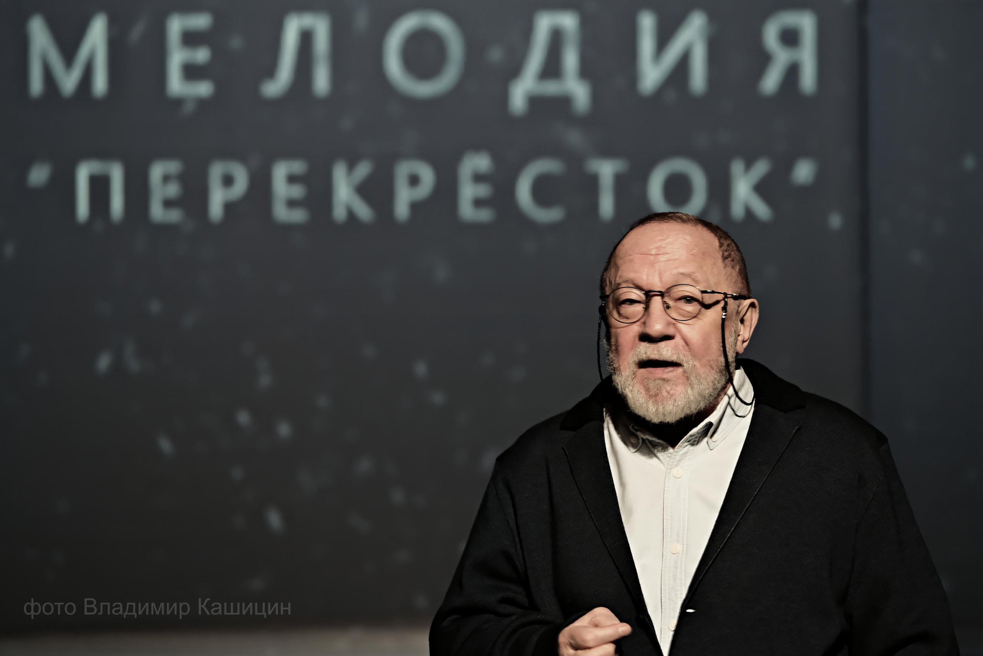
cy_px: 328
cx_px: 492
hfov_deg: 12.4
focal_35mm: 166
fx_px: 4533
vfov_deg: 8.3
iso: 400
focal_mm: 110.6
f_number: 3.2
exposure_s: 1/8.5
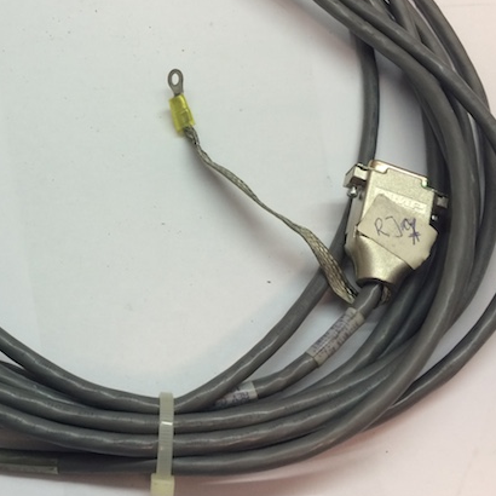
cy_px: 178
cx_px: 113
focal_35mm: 49
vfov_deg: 34.4
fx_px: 794
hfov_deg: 33.8
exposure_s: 1/33
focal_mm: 4.15
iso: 40
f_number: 2.2
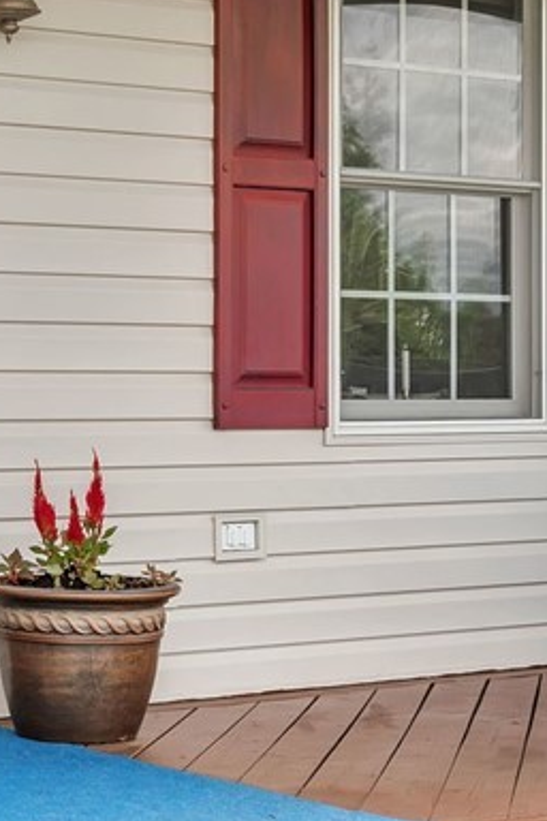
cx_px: 138
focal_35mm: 99
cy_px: 386
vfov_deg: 20.6
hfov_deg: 13.8
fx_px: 2256
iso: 100
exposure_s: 1/400
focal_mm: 35
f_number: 8
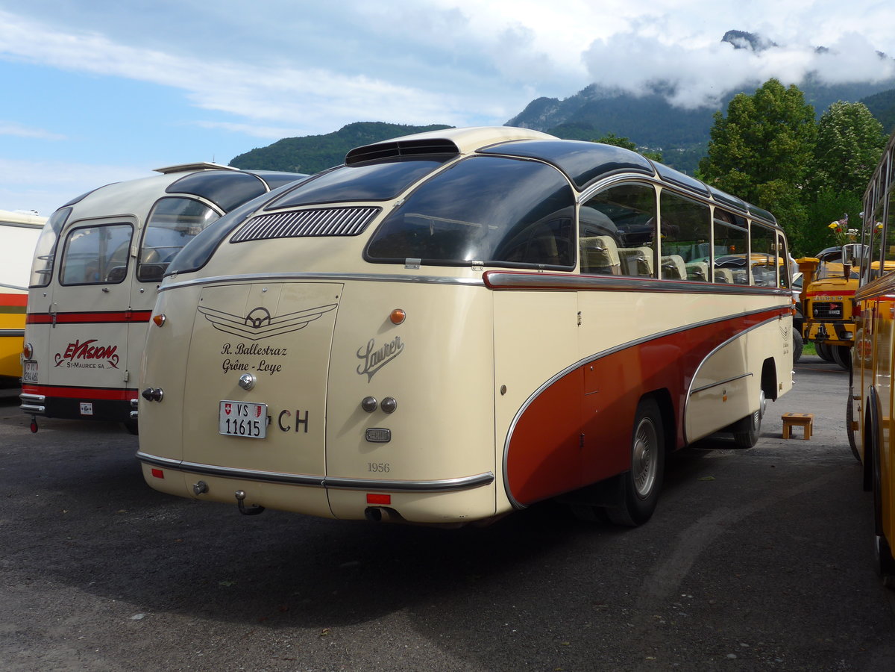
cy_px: 336
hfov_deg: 51.4
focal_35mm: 36
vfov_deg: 39.7
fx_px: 931
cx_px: 448
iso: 80
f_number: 2.8
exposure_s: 1/1300
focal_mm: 7.5
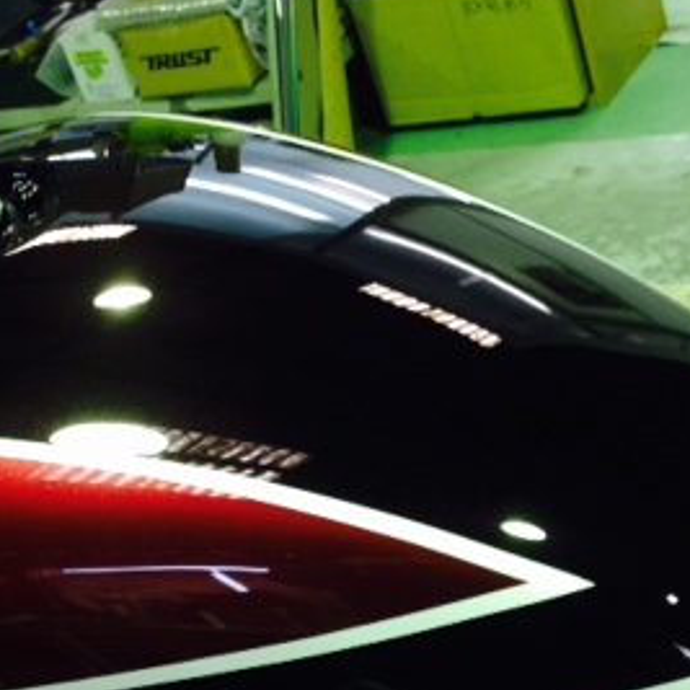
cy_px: 545
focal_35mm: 70
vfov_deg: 24.3
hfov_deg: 24.6
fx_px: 1579
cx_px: 266
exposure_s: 1/20
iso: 100
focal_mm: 4.12
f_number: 2.4
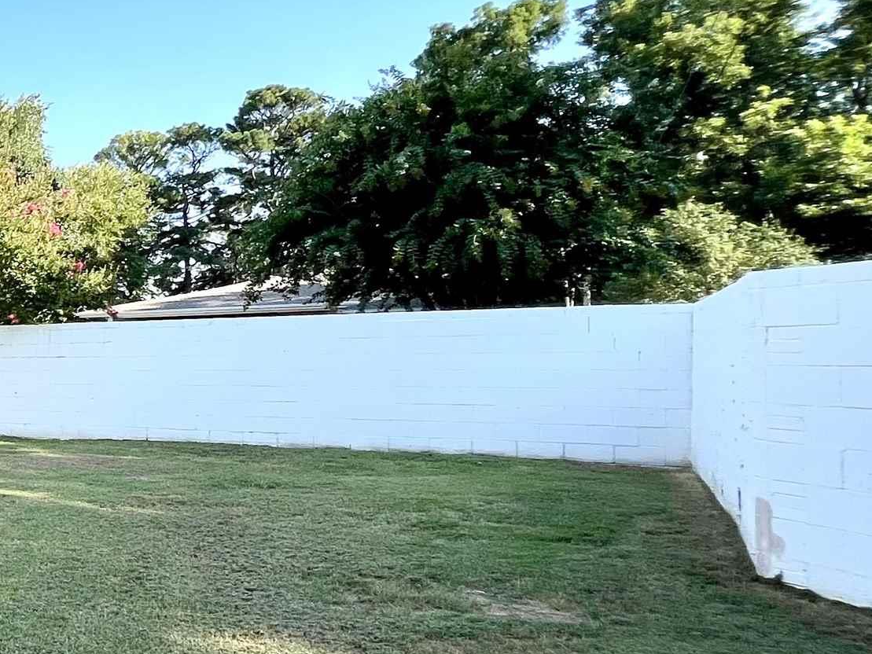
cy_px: 373
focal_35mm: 36
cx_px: -252
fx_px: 907
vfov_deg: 39.6
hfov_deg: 35.6
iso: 32
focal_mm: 1.57
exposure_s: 1/951
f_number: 1.8
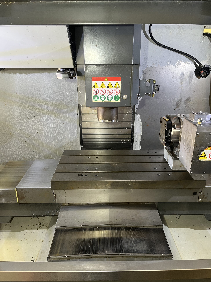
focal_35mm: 26
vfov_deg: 67.3
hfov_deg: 53.1
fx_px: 211
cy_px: 141
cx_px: 106
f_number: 1.6
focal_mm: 5.1
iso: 125
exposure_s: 1/60
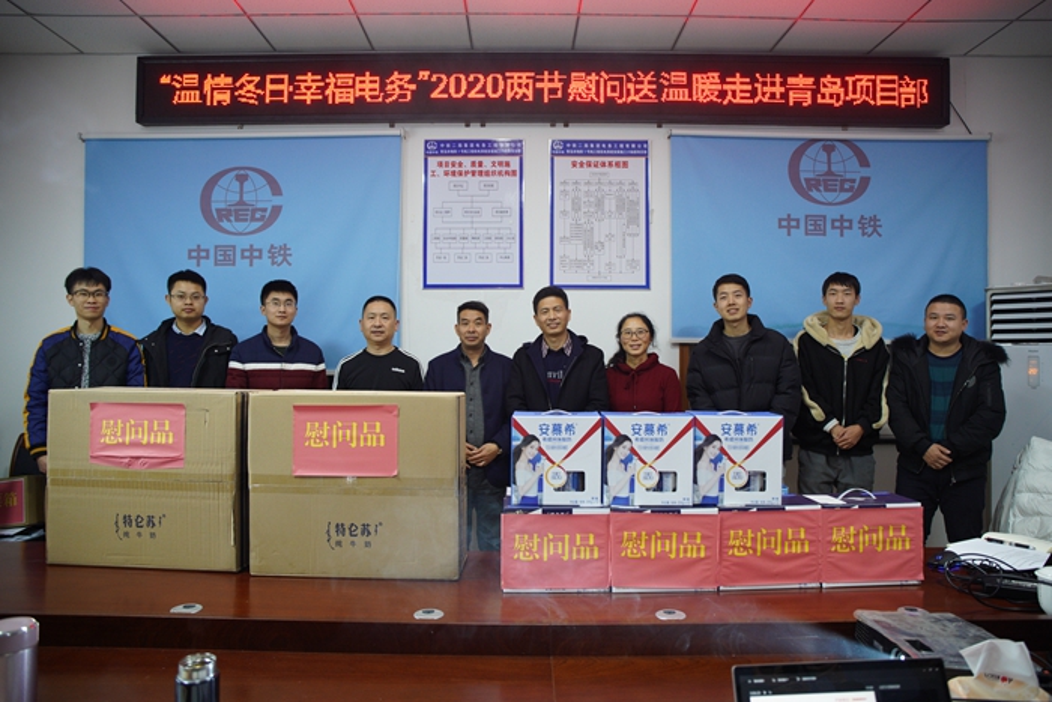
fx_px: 701
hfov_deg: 73.7
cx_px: 526
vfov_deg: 53.2
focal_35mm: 24
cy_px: 351
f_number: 4
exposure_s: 1/40
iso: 1600
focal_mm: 24
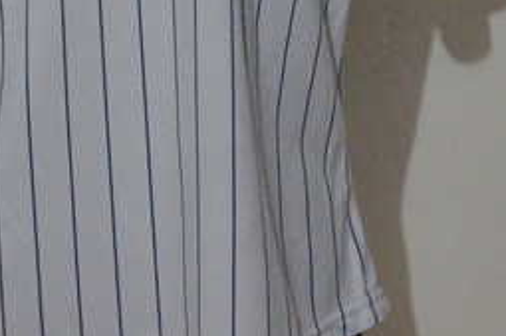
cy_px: -131
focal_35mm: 282
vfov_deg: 4.8
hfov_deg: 7.2
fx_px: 3956
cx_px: -141
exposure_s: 1/50
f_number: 5
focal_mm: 60
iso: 4000
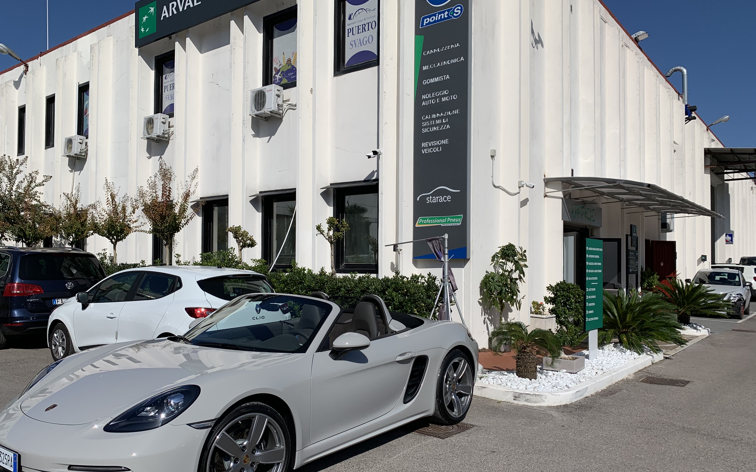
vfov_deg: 44.5
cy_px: 260
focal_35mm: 28
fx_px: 577
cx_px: 383
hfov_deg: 66.5
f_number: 1.8
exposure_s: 1/6897
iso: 25
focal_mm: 4.25
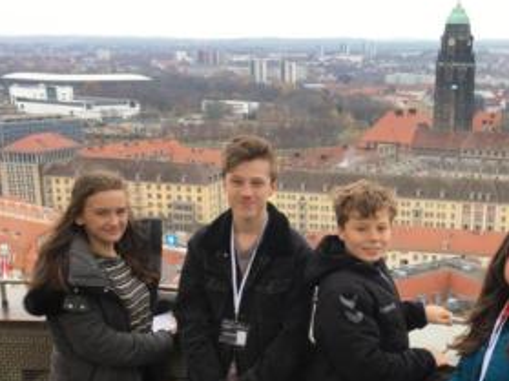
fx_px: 764
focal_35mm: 52
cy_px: 285
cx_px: 383
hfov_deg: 36.0
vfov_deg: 27.6
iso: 25
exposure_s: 1/107
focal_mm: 4.15
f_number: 2.2
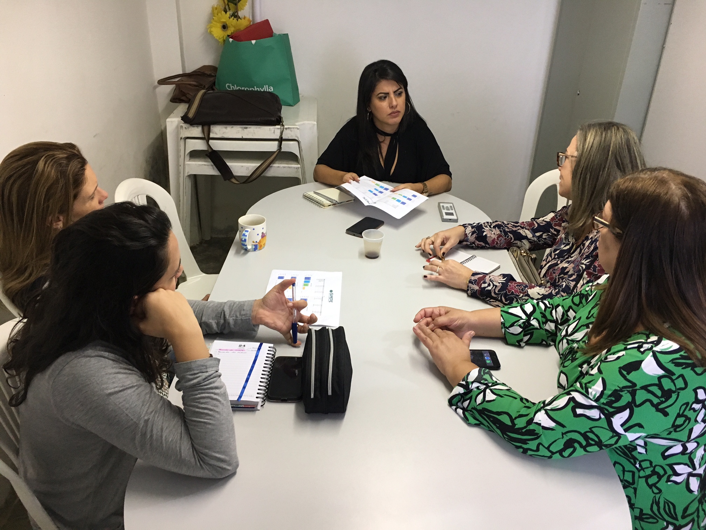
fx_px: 591
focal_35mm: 29
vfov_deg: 48.2
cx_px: 353
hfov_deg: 61.7
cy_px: 265
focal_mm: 4.15
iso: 125
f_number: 2.2
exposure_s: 1/30
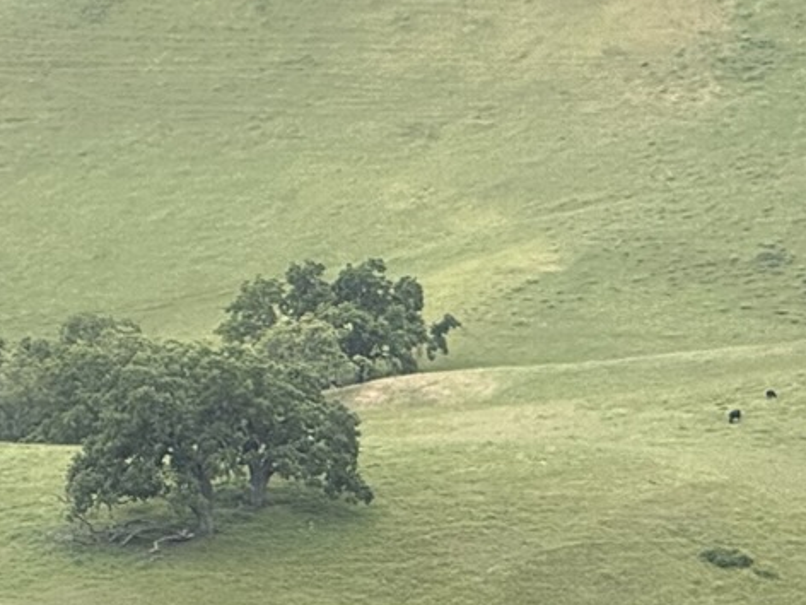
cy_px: 957
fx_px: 12131
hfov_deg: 3.8
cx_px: -82
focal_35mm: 521
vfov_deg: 2.8
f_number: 2.8
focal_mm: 15.66
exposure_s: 1/802
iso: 64
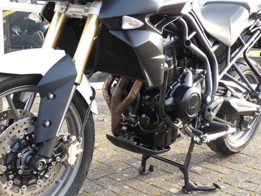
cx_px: 130
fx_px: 377
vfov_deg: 29.1
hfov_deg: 38.2
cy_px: 98
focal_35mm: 50
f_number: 3.9
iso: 160
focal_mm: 9
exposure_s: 1/80
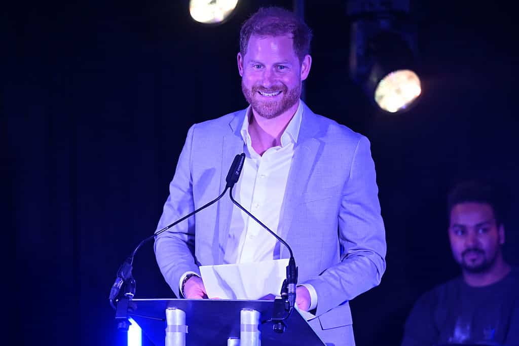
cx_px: 260
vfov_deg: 6.9
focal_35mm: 200
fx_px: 2884
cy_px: 173
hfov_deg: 10.3
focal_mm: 200
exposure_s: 1/400
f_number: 2.8
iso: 1600
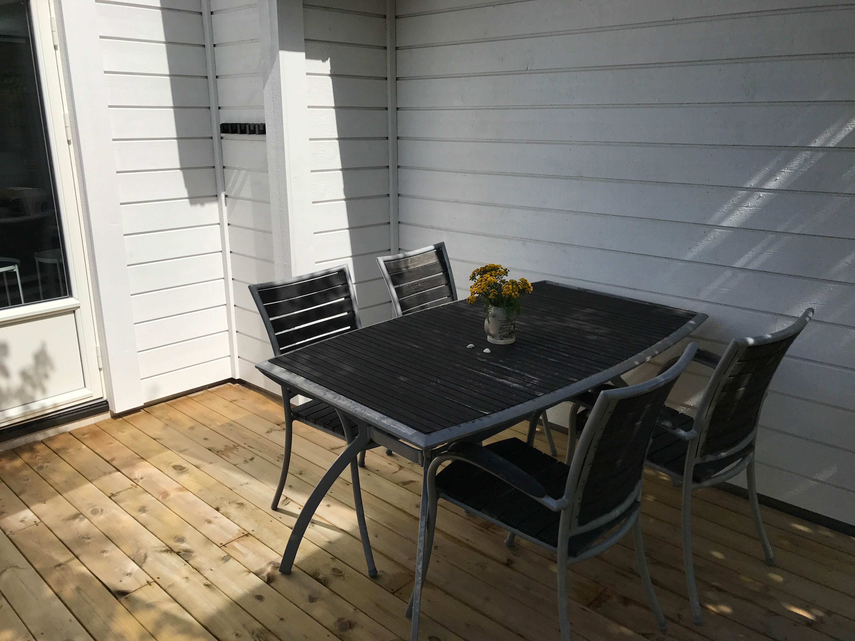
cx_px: 428
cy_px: 320
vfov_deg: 49.7
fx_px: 692
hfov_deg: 63.4
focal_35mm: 28
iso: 20
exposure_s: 1/4167
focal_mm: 3.99
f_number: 1.8
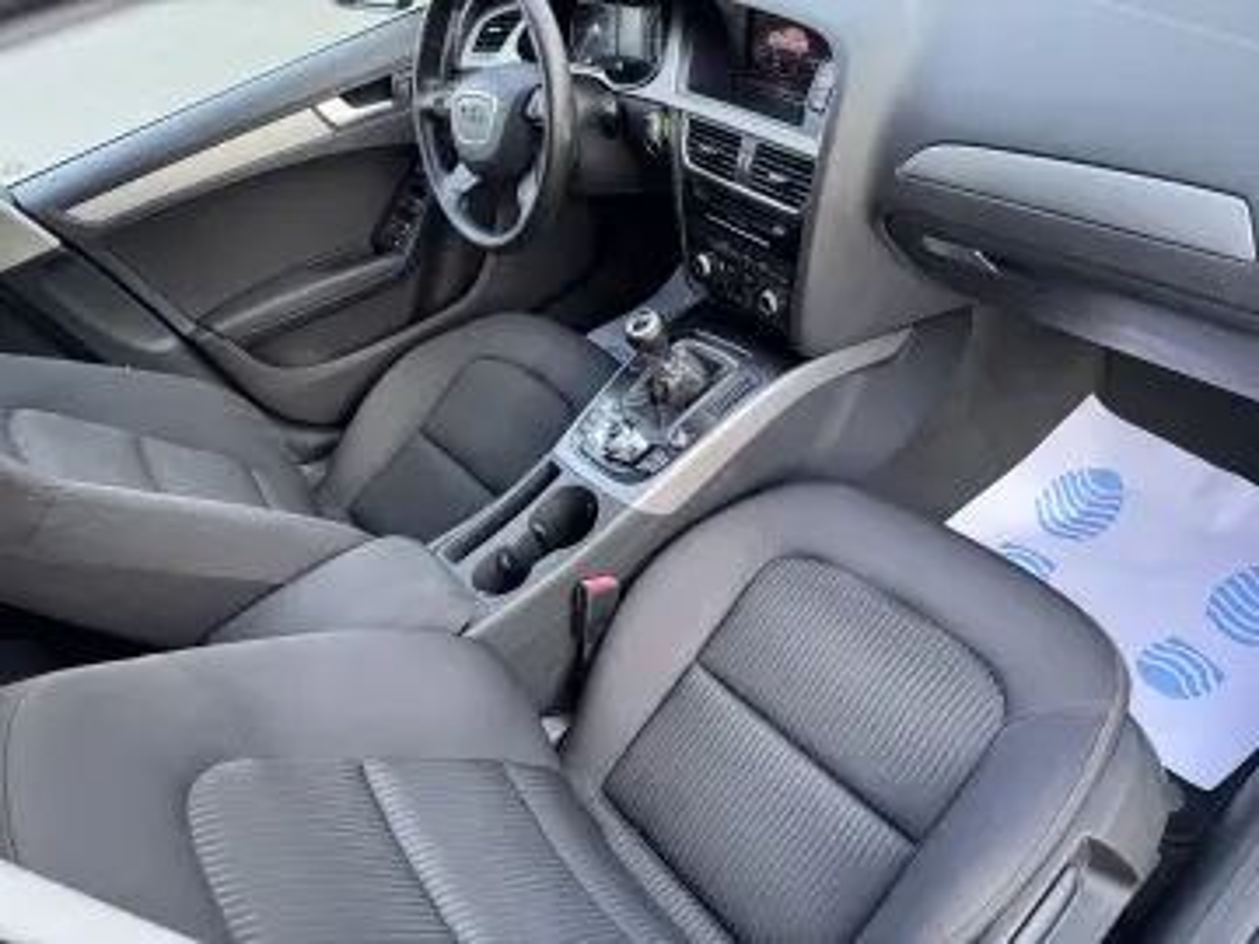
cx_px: 630
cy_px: 472
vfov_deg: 56.8
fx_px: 873
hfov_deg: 71.6
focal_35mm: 24
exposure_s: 1/60
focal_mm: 6.76
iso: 320
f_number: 1.78
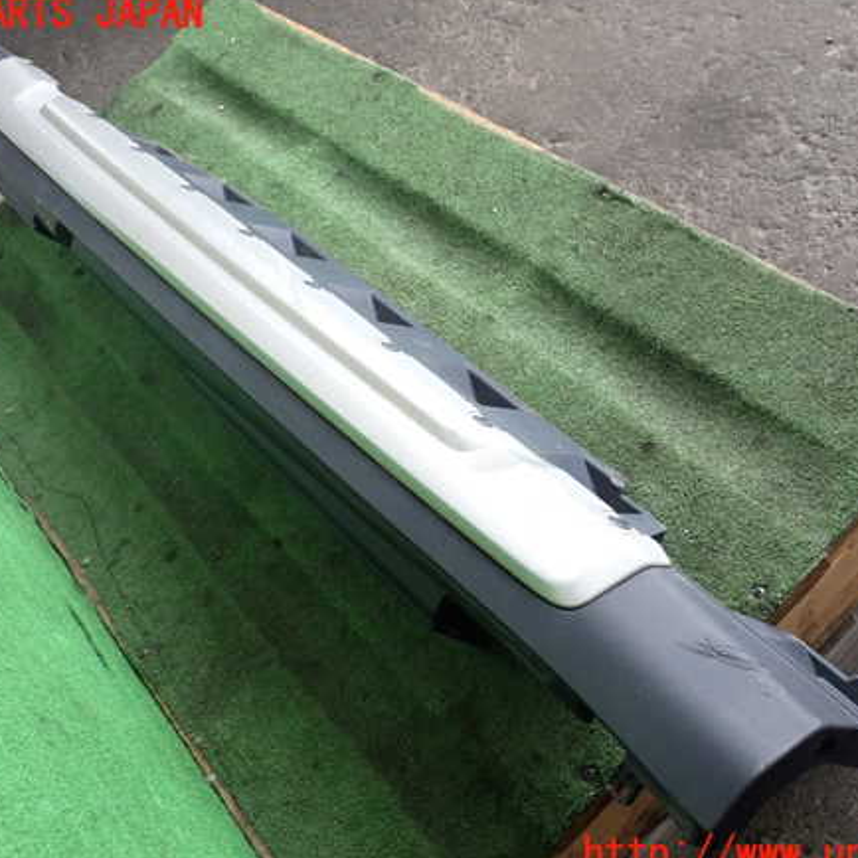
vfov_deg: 38.3
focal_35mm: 44
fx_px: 1234
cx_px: 437
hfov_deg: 38.3
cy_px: 435
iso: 400
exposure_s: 1/125
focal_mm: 6.37
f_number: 2.5
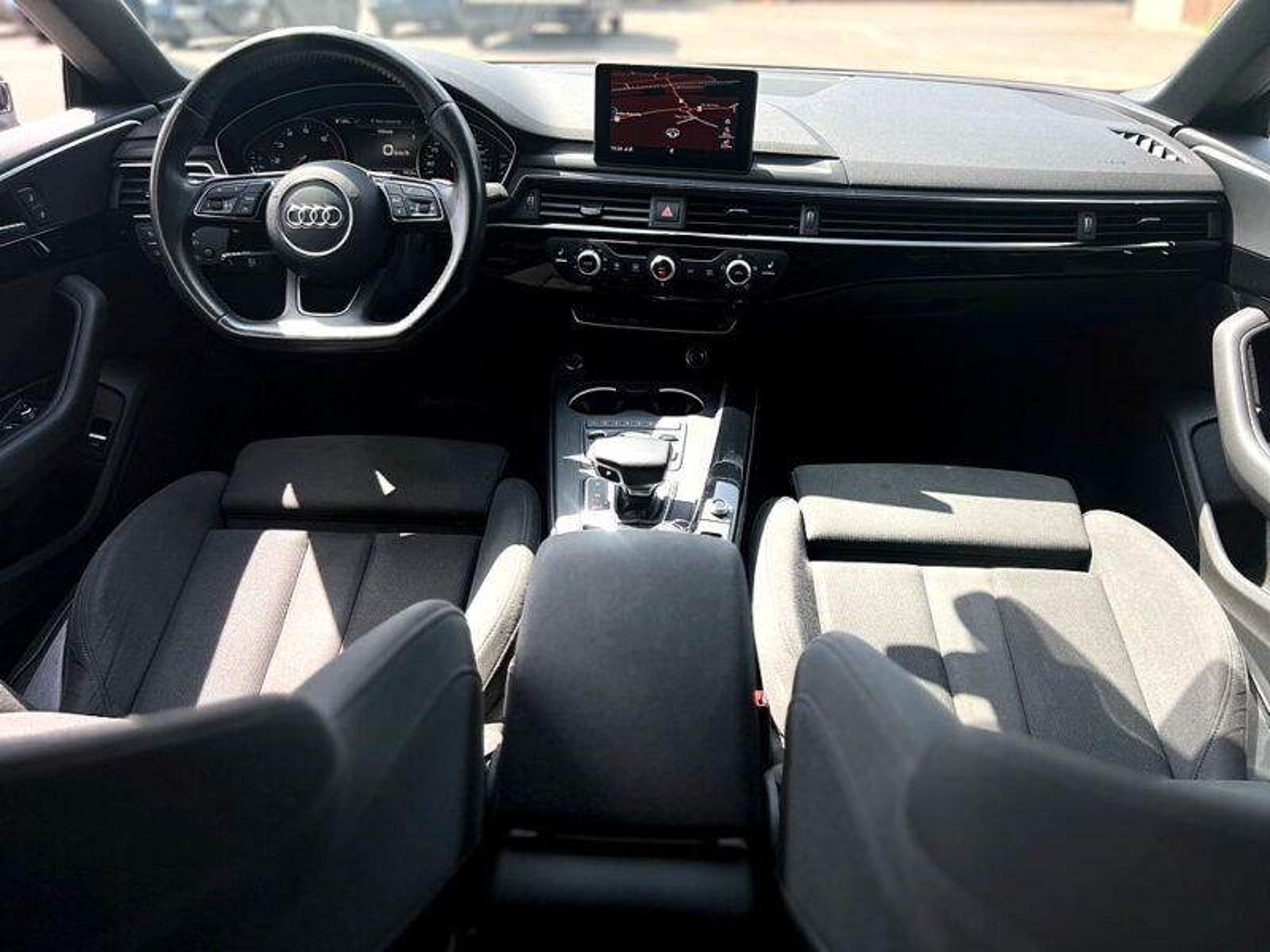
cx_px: 635
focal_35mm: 26
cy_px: 476
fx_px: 954
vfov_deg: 53.1
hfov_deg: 67.3
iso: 50
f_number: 1.5
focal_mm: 5.7
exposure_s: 1/866
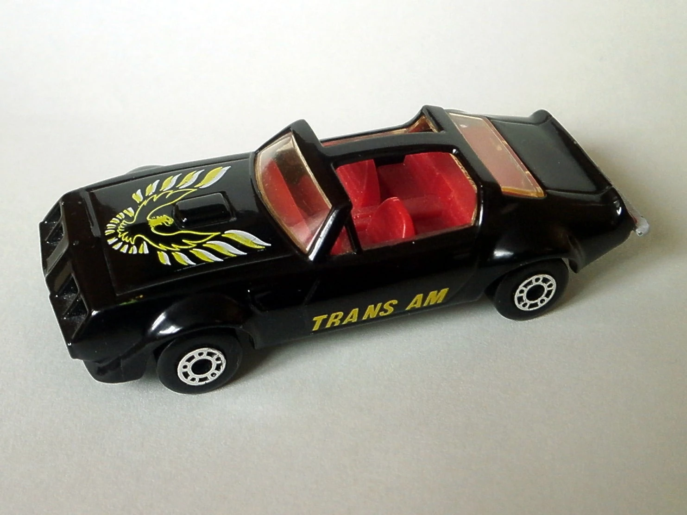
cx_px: 344
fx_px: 933
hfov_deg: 40.4
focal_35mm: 47
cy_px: 258
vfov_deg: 30.9
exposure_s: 1/50
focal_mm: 8.3
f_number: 3.4
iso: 200
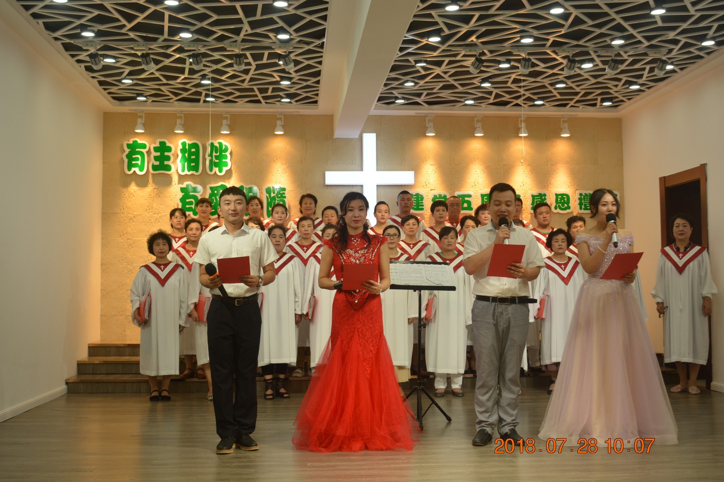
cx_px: 362
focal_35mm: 42
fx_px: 844
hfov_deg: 46.4
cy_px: 241
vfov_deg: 31.9
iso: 450
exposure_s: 1/125
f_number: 6.3
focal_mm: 28
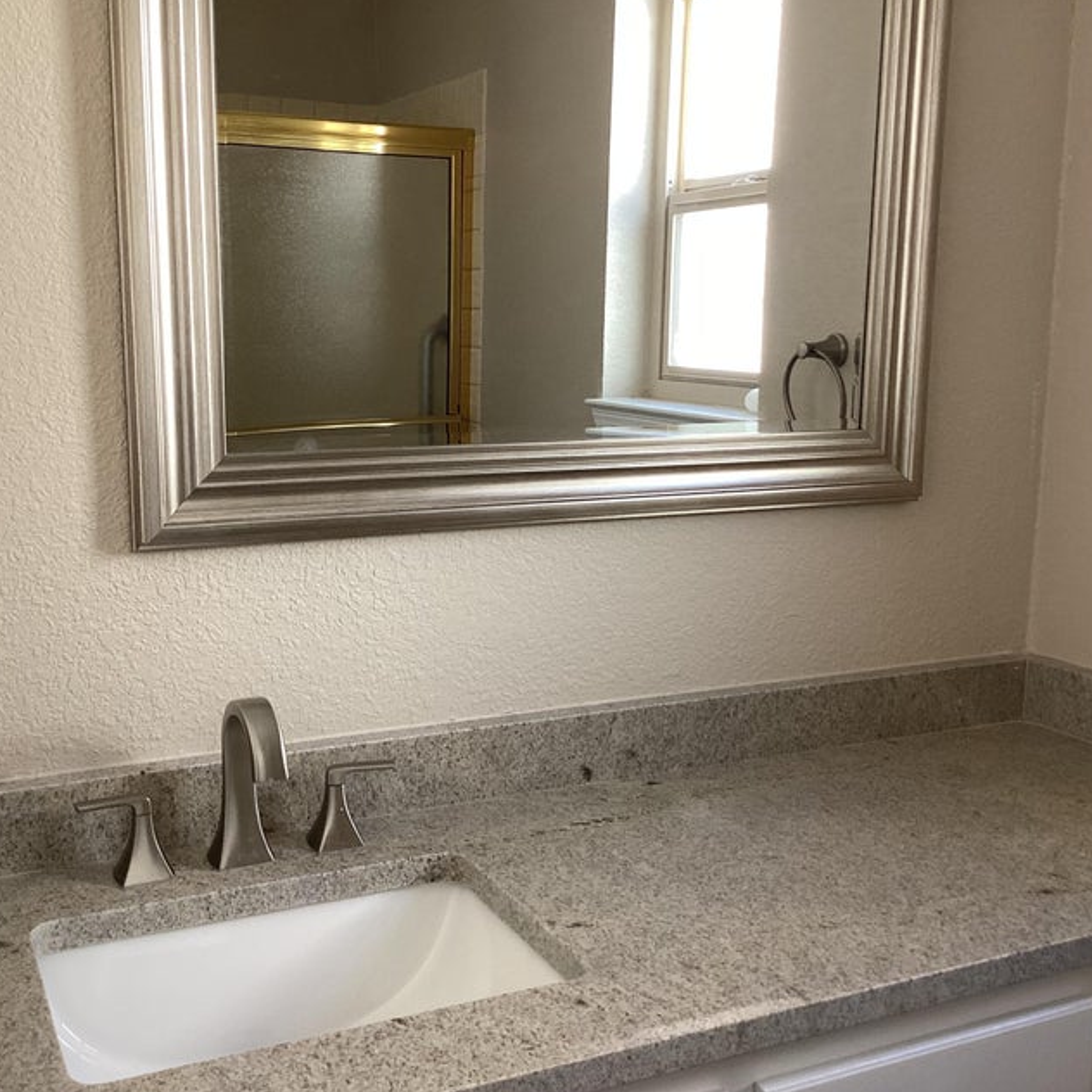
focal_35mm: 37
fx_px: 1321
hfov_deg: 44.8
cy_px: 543
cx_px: 464
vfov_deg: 44.9
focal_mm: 3.3
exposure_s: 1/60
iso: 80
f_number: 2.4
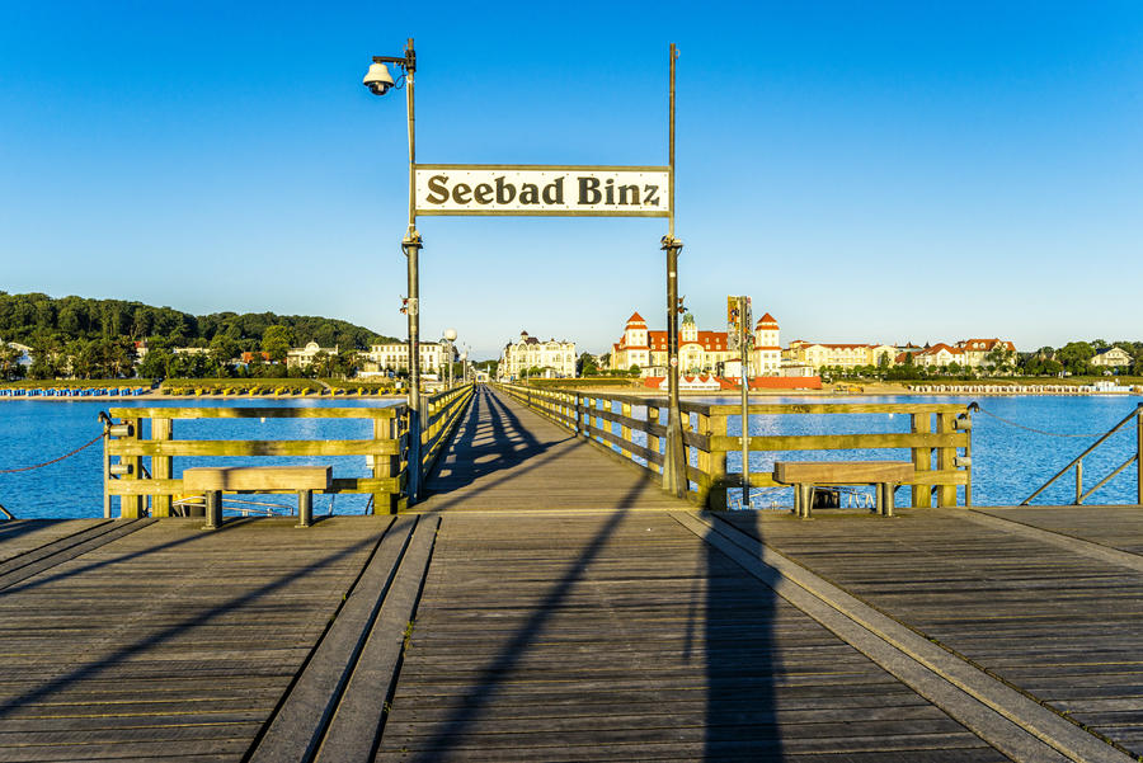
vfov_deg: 41.2
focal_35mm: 32
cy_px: 382
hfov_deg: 58.7
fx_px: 1016
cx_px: 572
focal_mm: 32
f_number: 11
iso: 200
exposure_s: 1/400
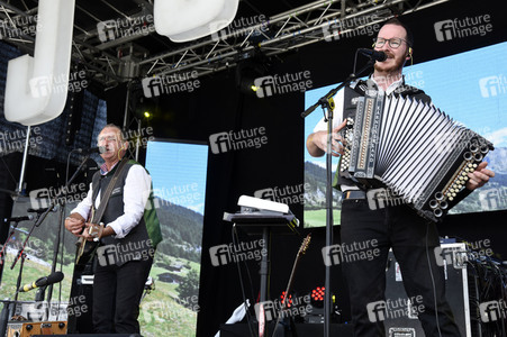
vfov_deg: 28.0
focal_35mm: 48
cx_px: 254
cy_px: 168
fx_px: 675
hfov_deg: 41.1
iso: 500
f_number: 8
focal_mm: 48
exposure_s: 1/160
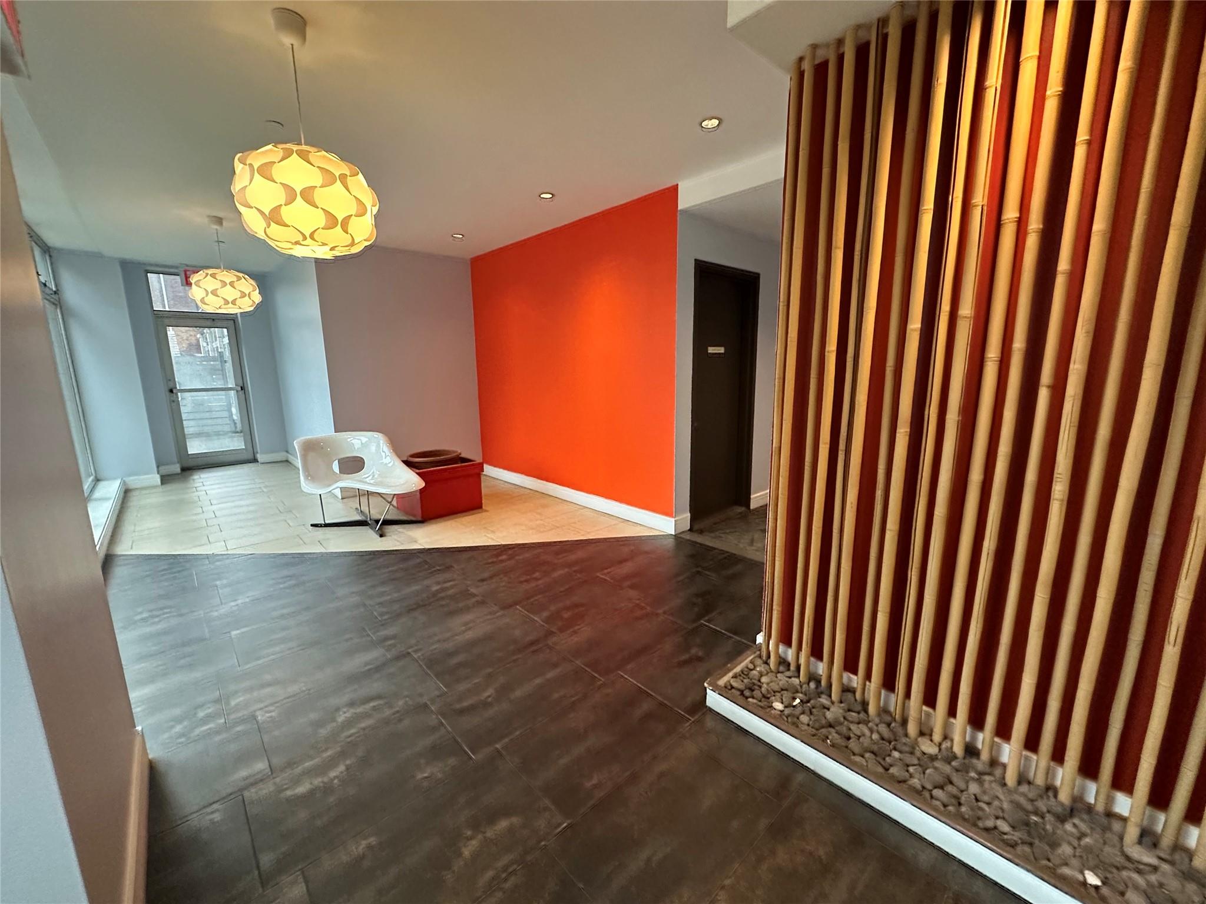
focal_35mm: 14
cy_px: 452
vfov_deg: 85.7
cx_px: 603
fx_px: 488
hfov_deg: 102.1
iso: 400
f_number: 2.2
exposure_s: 1/60
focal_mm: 2.22
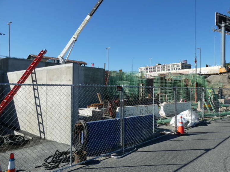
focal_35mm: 25
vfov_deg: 54.9
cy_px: 87
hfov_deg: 69.4
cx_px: 118
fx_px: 166
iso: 80
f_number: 3.5
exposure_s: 1/800
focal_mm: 4.3
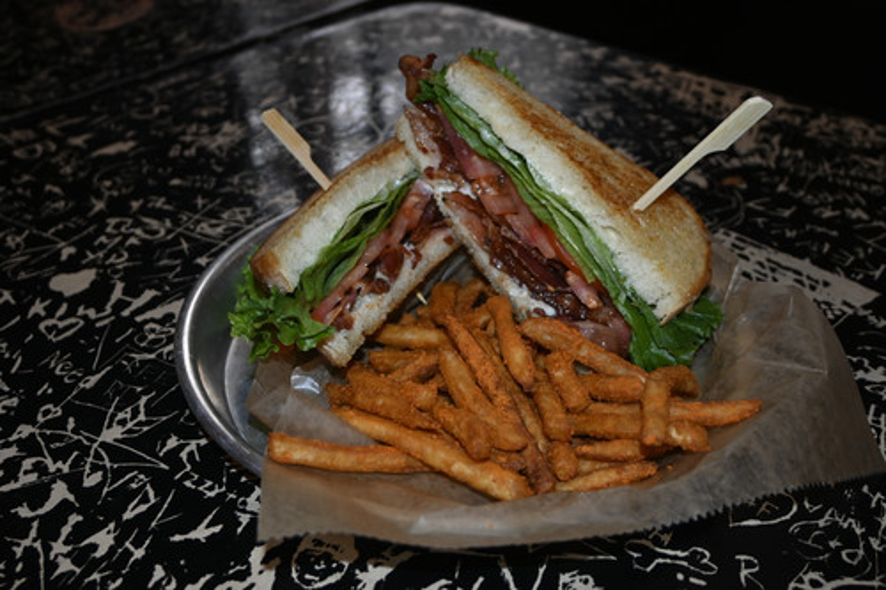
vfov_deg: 36.8
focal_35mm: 36
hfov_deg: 53.1
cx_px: 443
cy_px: 295
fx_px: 886
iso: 500
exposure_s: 1/60
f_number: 4.2
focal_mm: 24
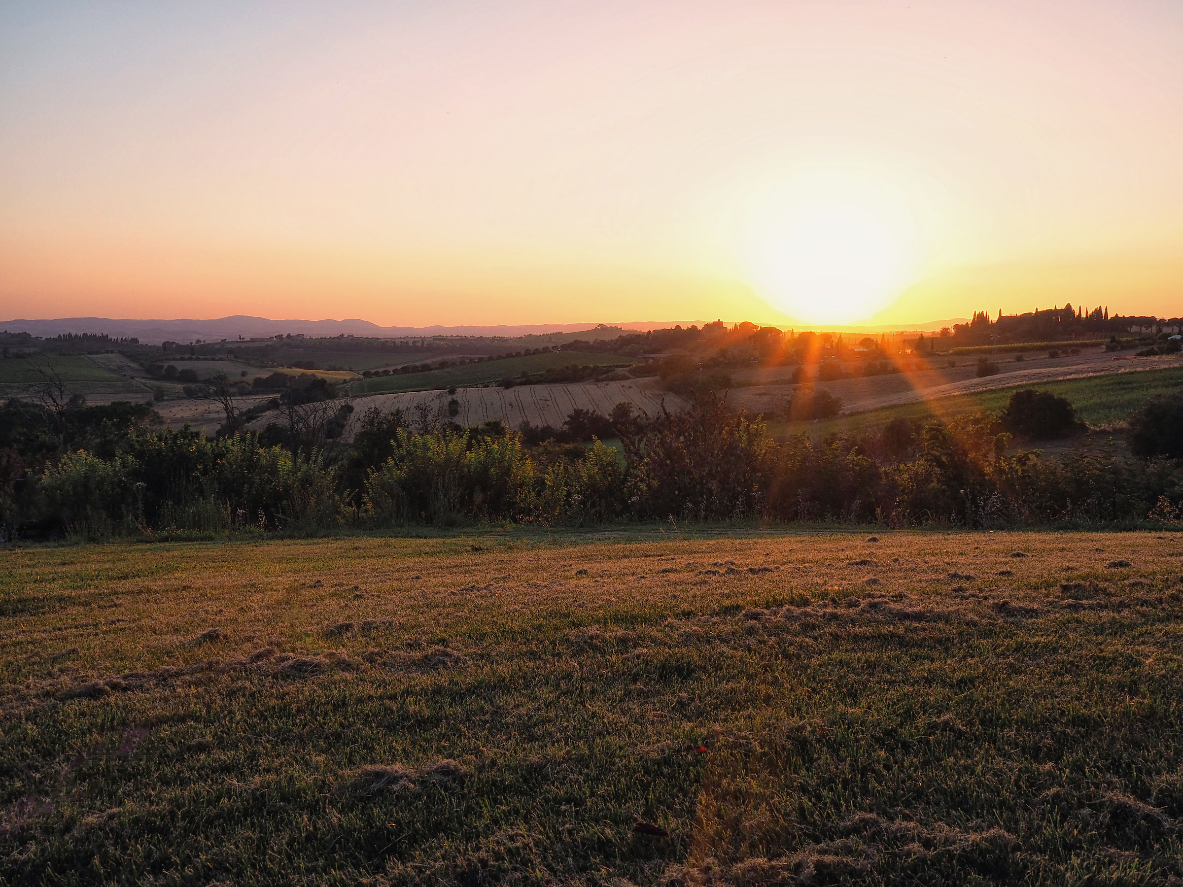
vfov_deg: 41.8
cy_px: 444
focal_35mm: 34
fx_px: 1162
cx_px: 592
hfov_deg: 54.0
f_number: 13
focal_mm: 17
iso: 200
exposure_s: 1/50
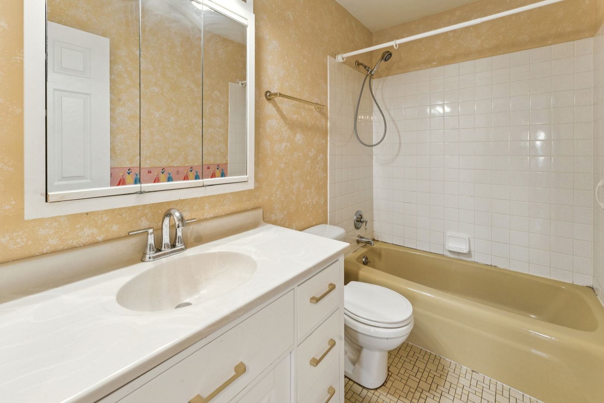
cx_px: 302
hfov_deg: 104.2
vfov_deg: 81.2
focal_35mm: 14
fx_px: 235
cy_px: 202
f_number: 13
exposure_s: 1/3.33
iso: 400
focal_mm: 14
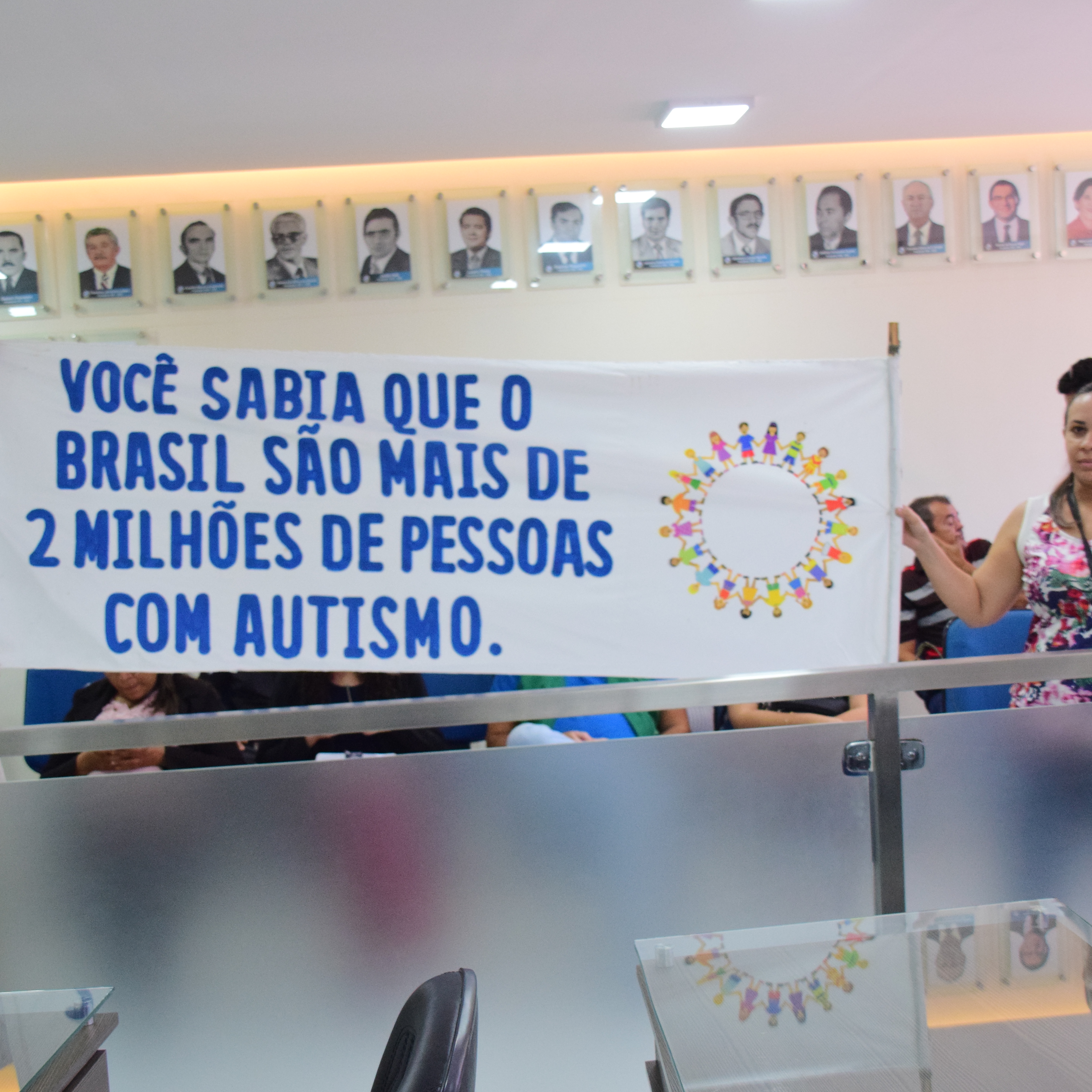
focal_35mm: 77
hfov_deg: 22.5
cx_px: 505
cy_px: 546
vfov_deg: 22.5
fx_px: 2748
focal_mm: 40
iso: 1600
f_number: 6.3
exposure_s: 1/160
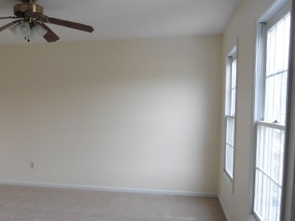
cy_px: 135
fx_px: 324
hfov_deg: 48.0
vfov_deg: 37.5
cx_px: 94
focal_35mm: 38
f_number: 3.3
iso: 400
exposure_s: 1/60
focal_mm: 4.3
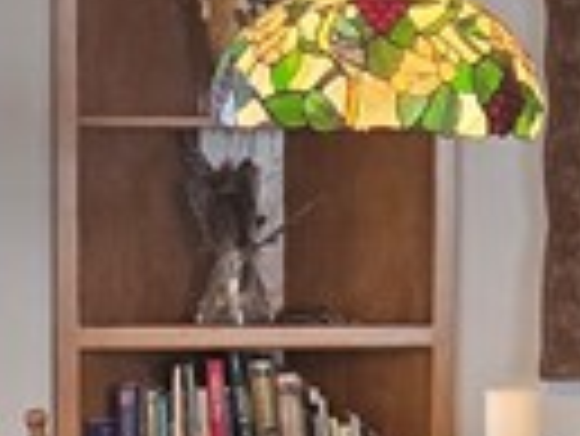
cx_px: 355
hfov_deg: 10.8
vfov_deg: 8.1
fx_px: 3052
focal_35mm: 182
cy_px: 396
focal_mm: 5.4
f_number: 1.8
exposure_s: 1/120
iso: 160
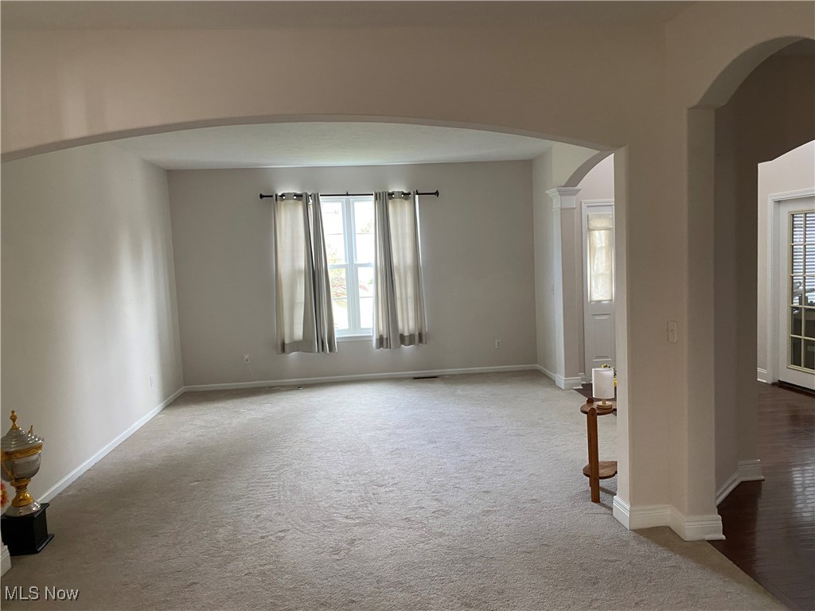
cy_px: 306
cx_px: 408
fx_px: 612
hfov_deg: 67.3
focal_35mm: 26
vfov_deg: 53.1
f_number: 1.8
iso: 160
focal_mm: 4.25
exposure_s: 1/60
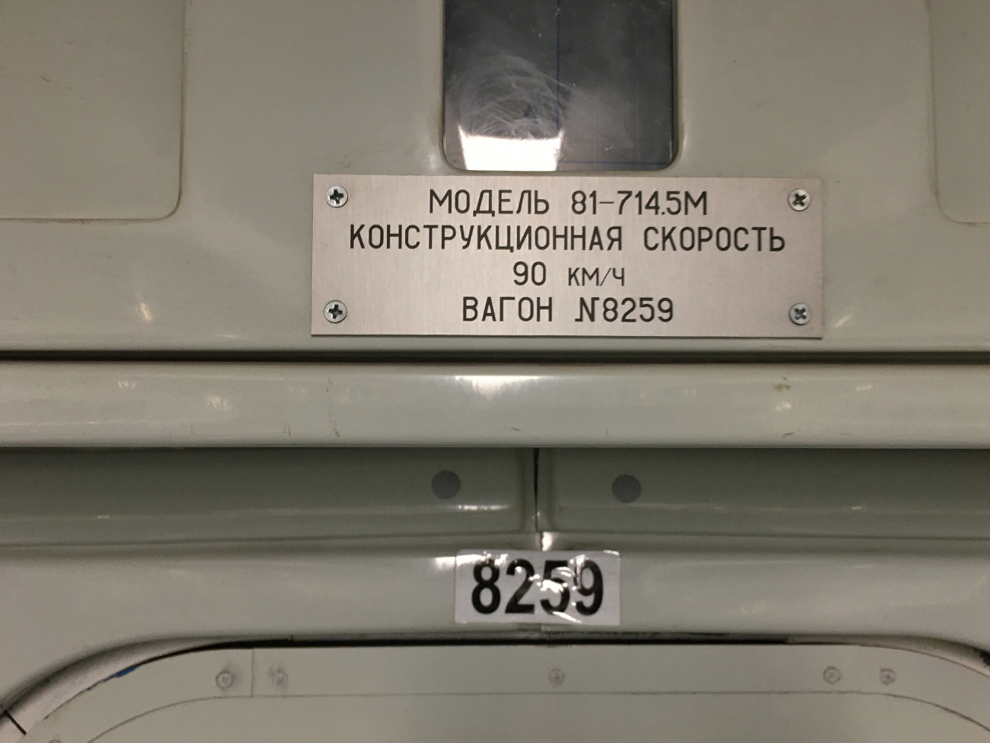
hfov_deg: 61.7
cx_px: 495
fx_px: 829
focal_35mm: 29
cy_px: 372
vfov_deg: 48.2
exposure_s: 1/33
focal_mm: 4.15
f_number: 2.2
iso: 125
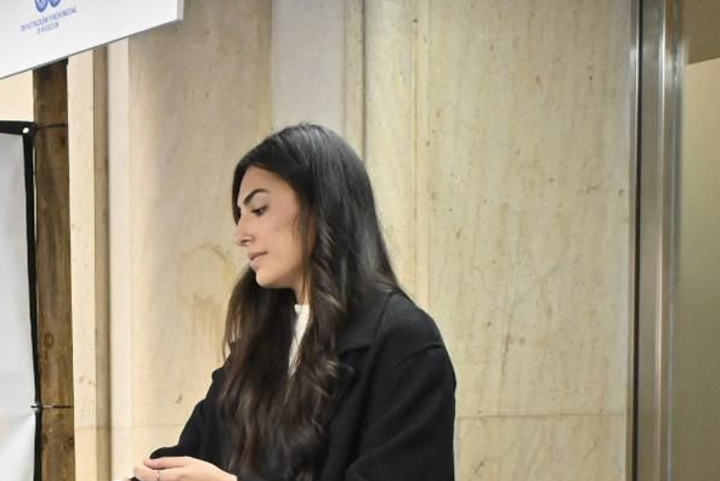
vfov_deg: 14.5
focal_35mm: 91
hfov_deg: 21.0
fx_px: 1821
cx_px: -112
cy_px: 595
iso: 3200
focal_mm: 22.5
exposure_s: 1/200
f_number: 4
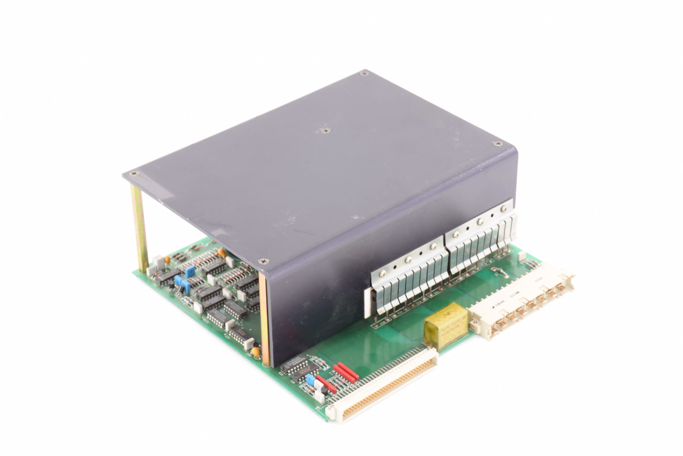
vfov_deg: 17.5
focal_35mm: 78
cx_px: 342
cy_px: 228
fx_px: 1480
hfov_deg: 26.0
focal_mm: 52
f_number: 13
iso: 200
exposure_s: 1/13
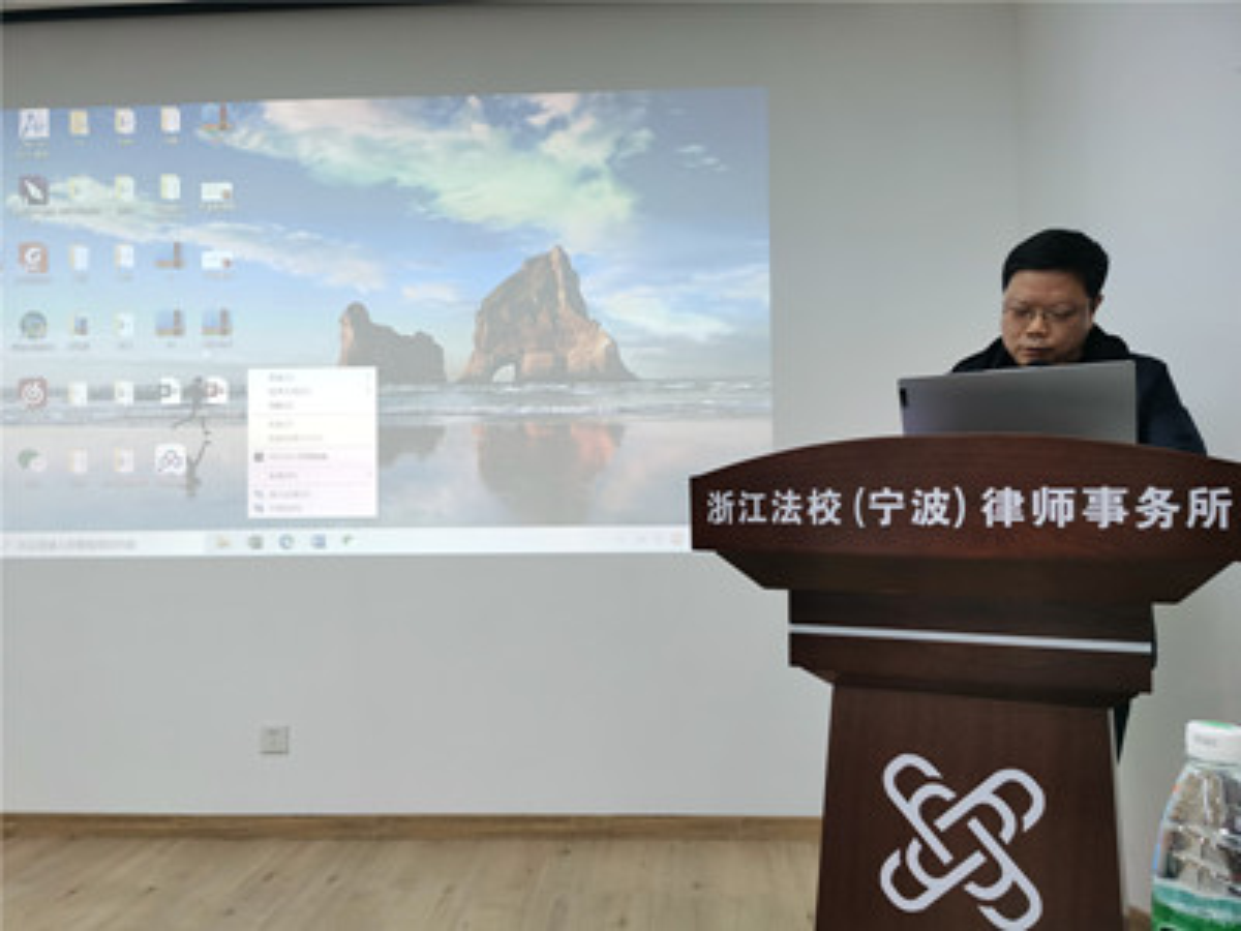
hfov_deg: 65.3
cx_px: 620
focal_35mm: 27
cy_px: 466
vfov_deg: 51.4
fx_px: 968
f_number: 1.6
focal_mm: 5.56
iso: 160
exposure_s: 1/100
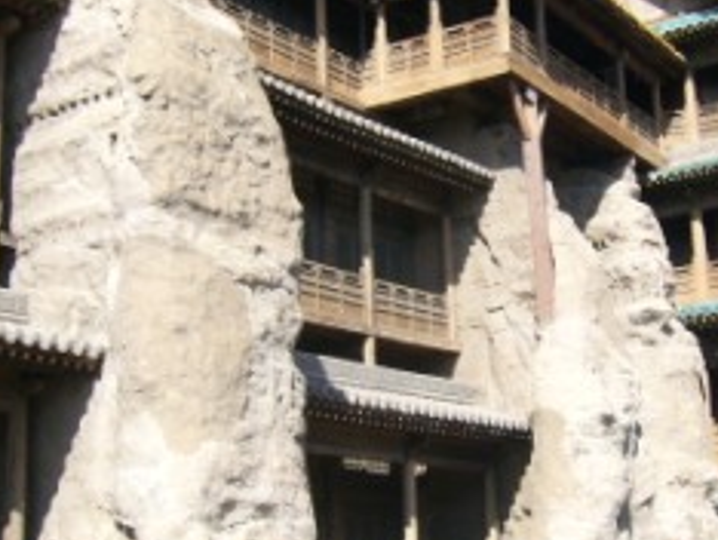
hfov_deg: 28.5
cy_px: 267
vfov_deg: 22.0
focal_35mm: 67
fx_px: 1391
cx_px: 531
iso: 100
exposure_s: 1/200
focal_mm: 5.8
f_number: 5.6
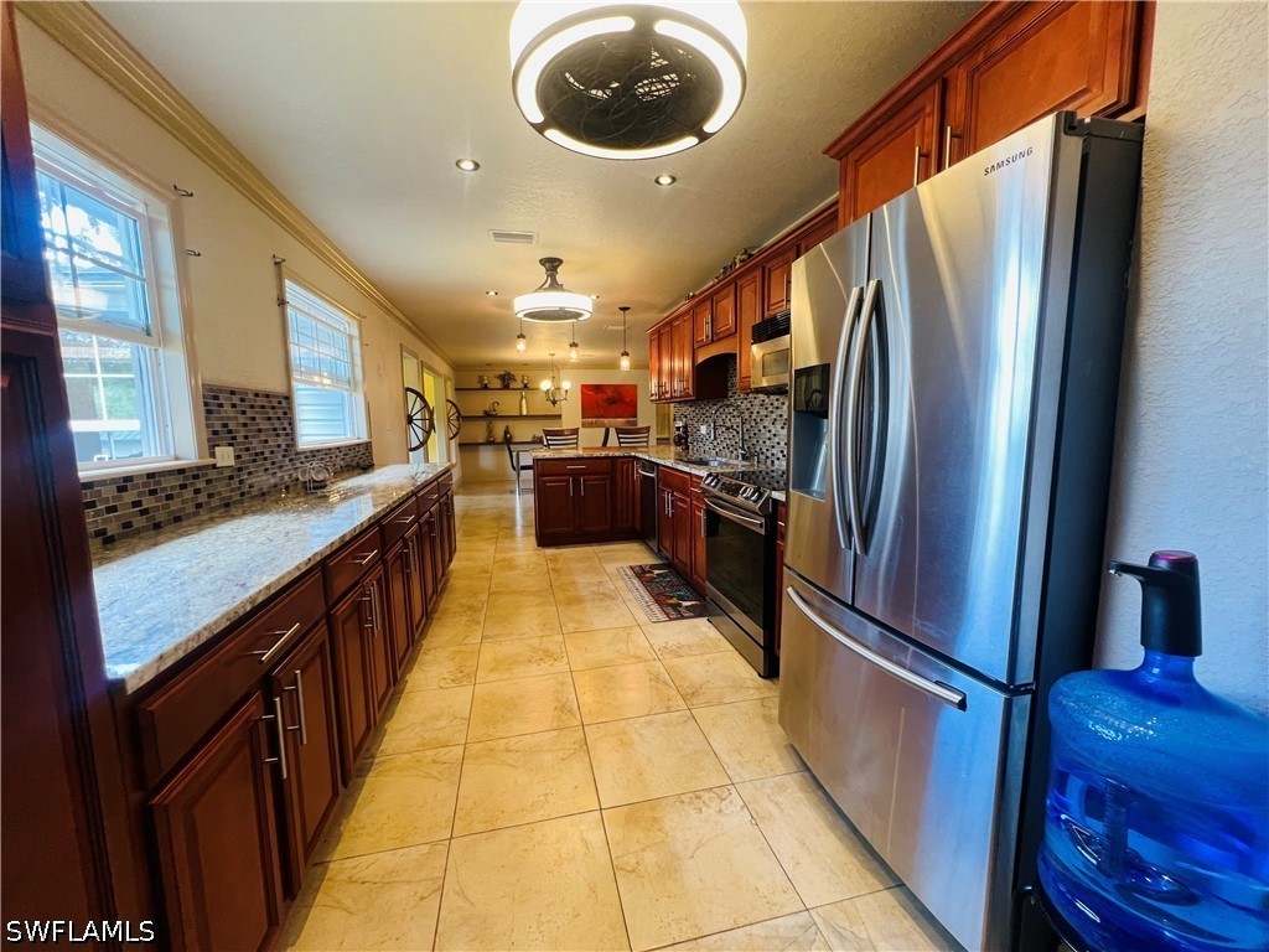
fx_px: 477
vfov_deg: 89.9
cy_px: 476
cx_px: 634
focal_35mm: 13
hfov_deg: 106.2
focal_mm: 1.57
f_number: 1.8
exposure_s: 1/60
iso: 200
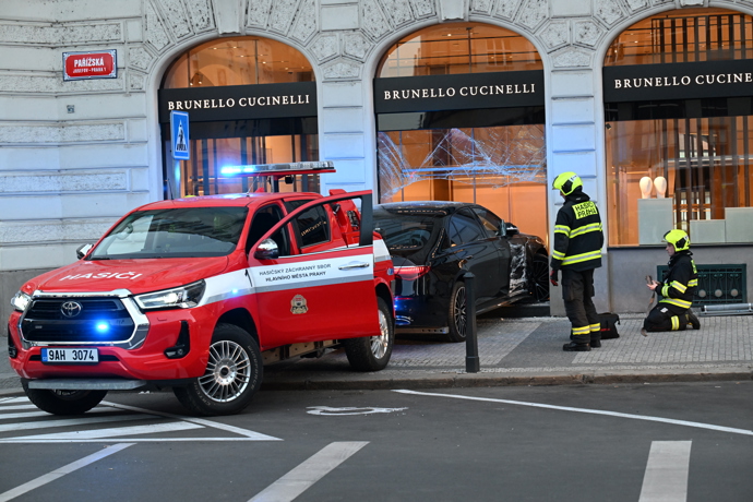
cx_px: 376
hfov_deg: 28.8
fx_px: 1464
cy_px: 251
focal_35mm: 70
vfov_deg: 19.5
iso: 4000
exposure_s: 1/640
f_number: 4.5
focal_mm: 70
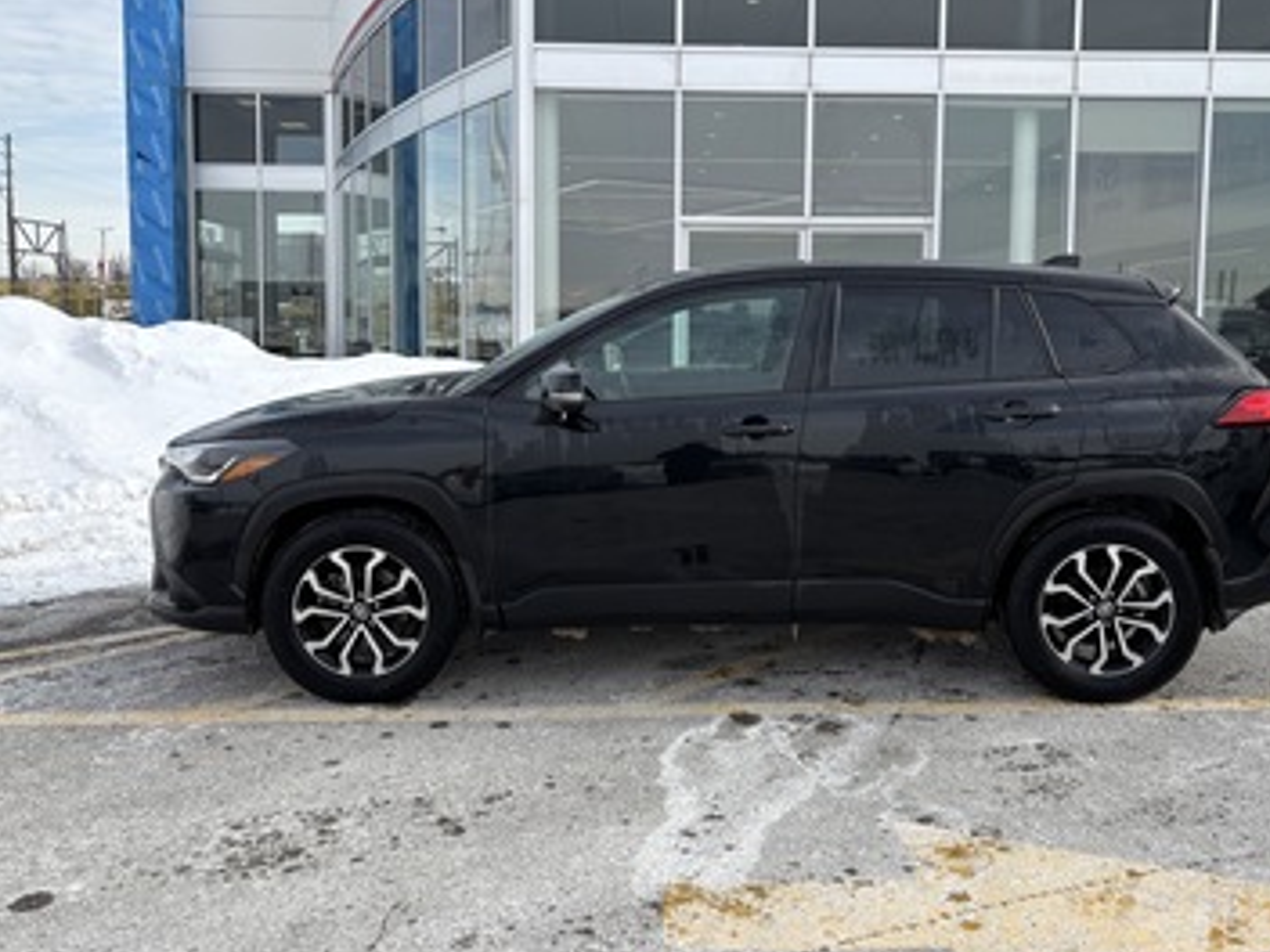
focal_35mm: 31
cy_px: 424
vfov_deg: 45.4
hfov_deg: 58.3
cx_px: 693
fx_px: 1137
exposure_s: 1/2288
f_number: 1.6
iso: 50
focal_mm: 5.96
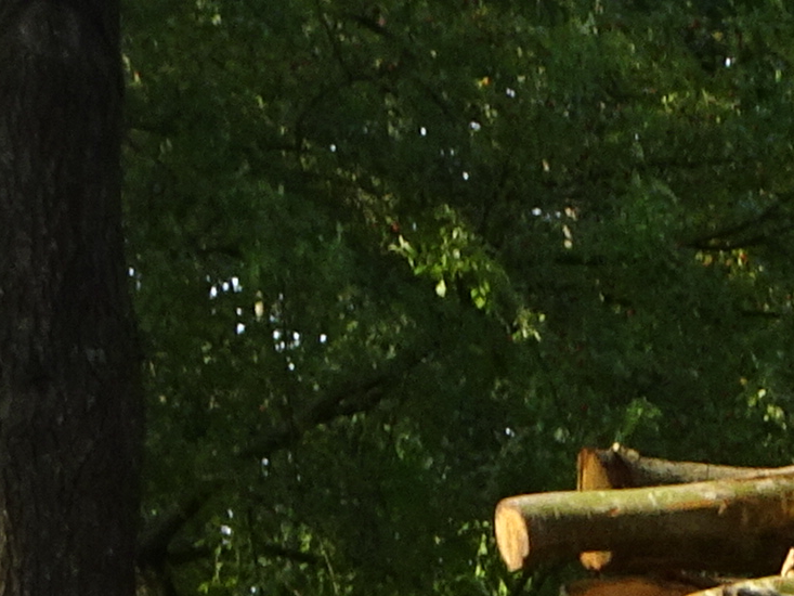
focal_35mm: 334
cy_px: 1391
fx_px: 7662
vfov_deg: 4.4
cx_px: 1619
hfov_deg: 5.8
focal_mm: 8.51
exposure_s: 1/125
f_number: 4.5
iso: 80
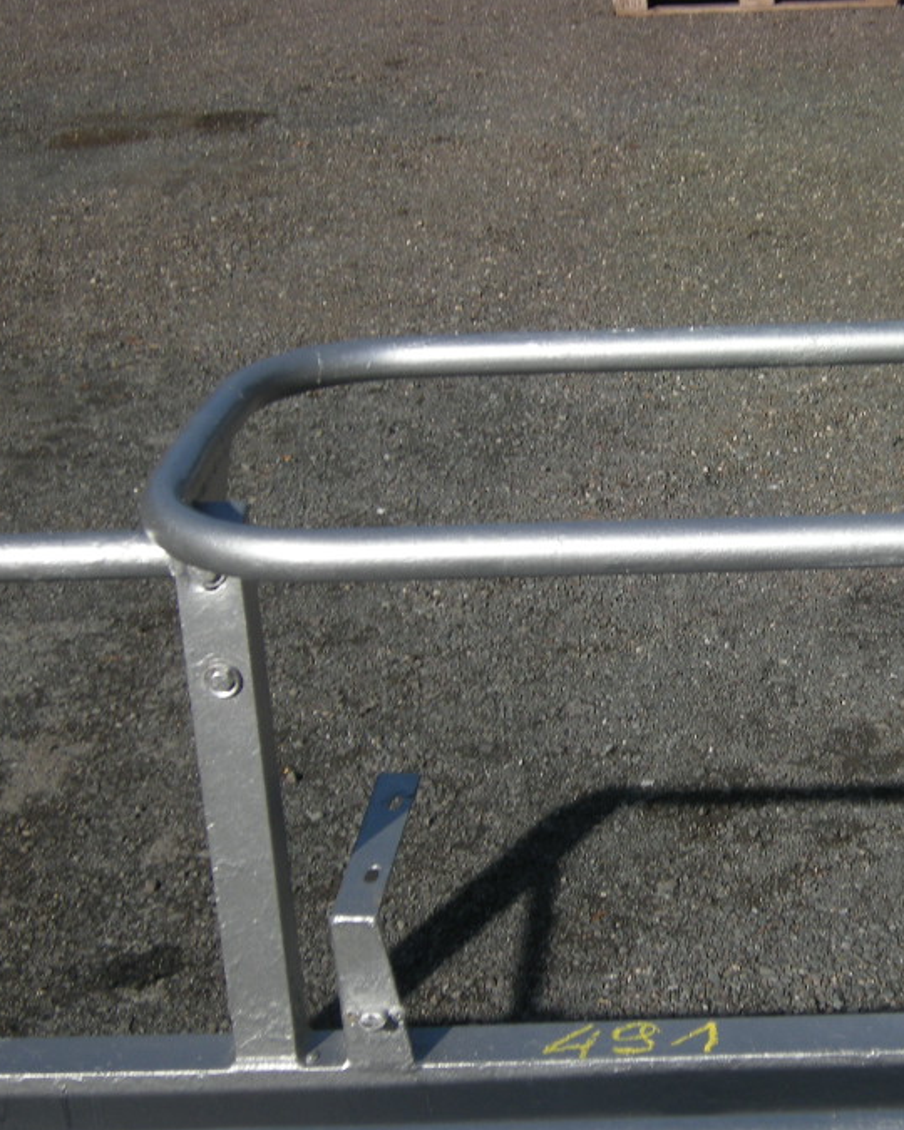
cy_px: 599
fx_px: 2575
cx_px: 752
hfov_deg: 19.7
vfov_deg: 24.7
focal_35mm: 77
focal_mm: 8.8
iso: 64
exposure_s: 1/182
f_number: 7.6
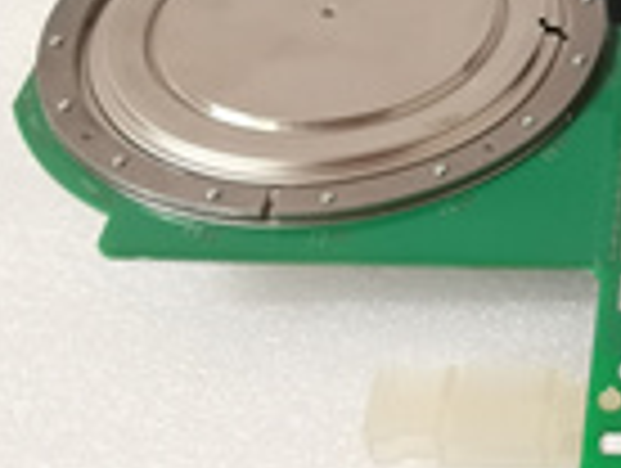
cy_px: 241
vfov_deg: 19.4
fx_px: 1366
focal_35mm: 76
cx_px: 778
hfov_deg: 23.1
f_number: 2.2
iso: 320
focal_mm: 3.95
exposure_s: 1/30
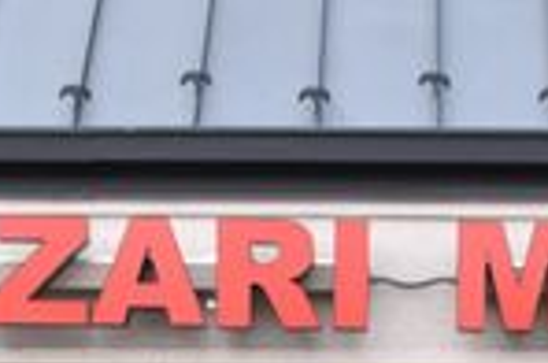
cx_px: 437
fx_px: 2370
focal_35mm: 156
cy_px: 785
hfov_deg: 13.1
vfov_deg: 8.2
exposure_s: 1/250
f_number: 8
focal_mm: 24
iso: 400
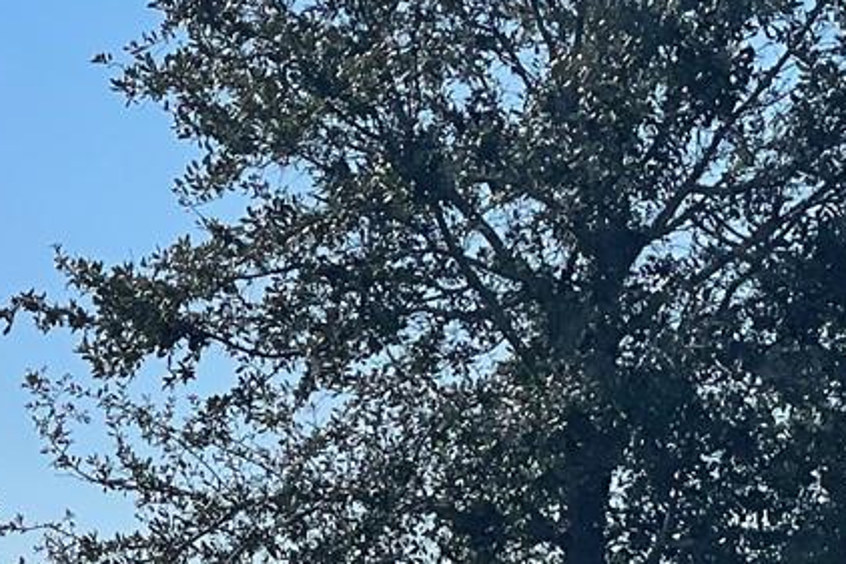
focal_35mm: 205
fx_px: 4815
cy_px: 584
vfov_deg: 6.7
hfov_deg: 9.7
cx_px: -539
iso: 25
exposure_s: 1/4785
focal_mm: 6
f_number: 2
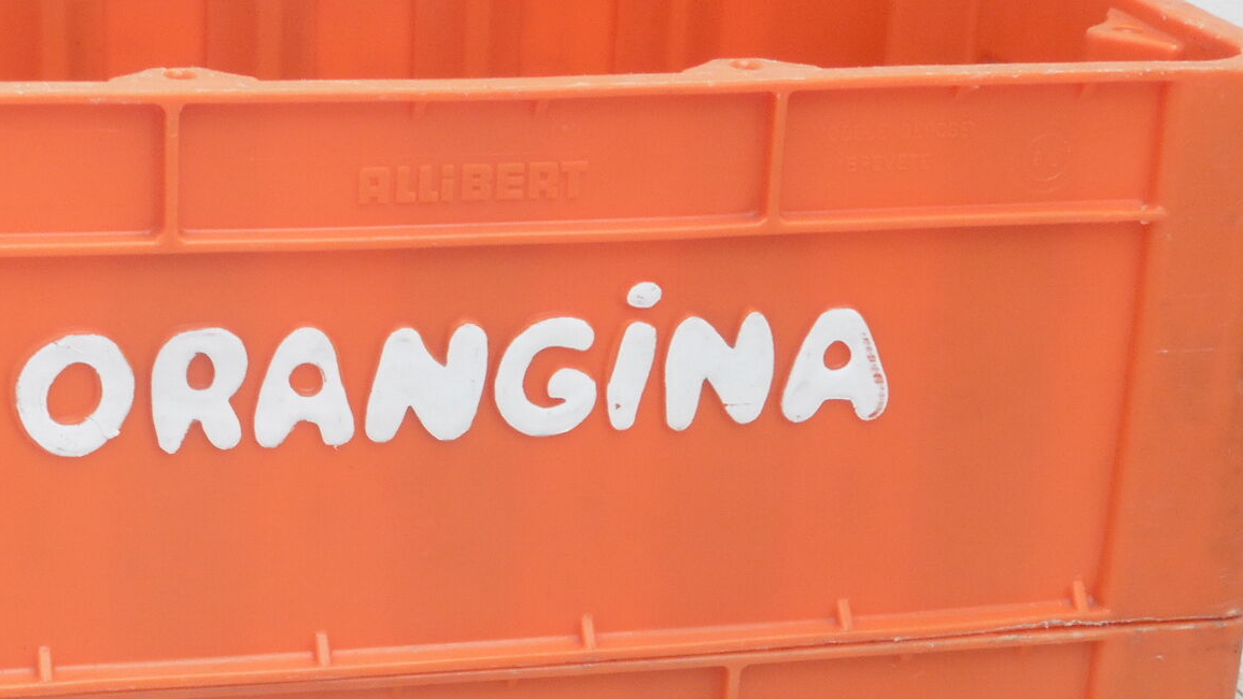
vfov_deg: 14.1
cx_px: 376
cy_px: 568
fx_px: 2802
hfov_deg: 24.8
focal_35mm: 85
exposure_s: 1/25
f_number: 5.6
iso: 100
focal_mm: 7.9
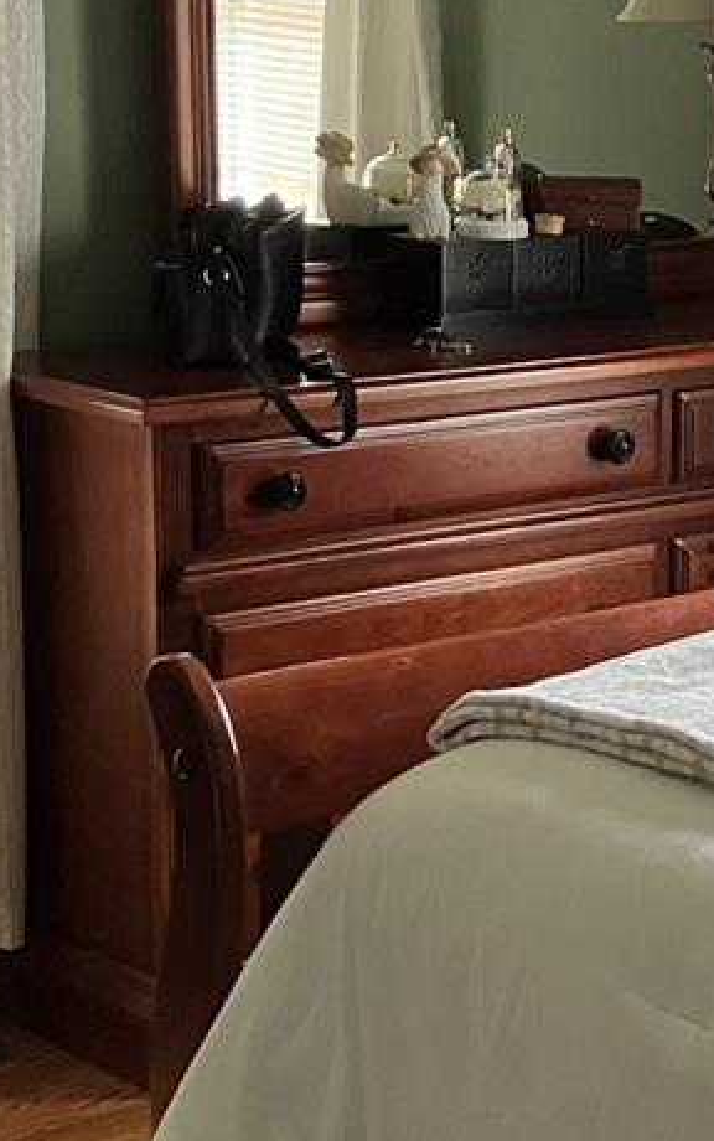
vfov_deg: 21.0
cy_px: 491
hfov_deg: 12.7
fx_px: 3078
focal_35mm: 99
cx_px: 962
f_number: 1.8
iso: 80
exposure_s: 1/61
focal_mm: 3.99
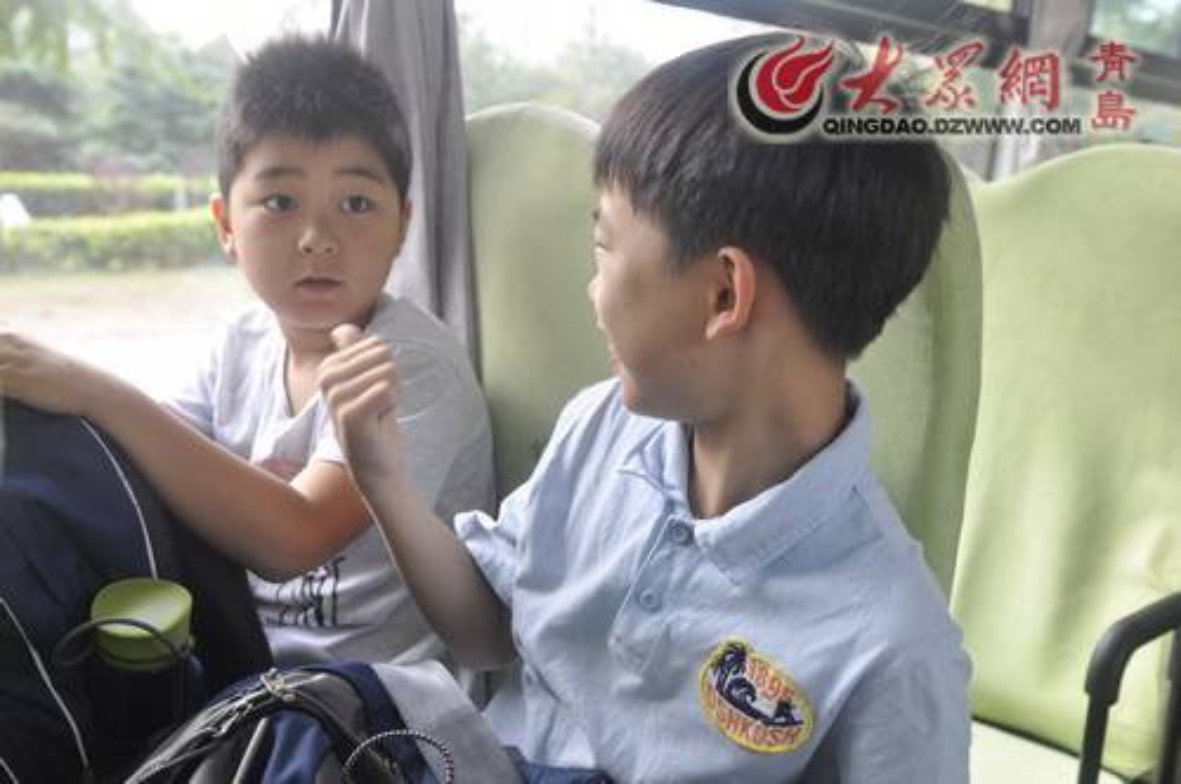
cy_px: 392
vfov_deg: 36.8
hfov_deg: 53.2
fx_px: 1179
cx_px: 590
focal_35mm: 36
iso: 640
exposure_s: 1/90
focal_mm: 24
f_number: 4.8
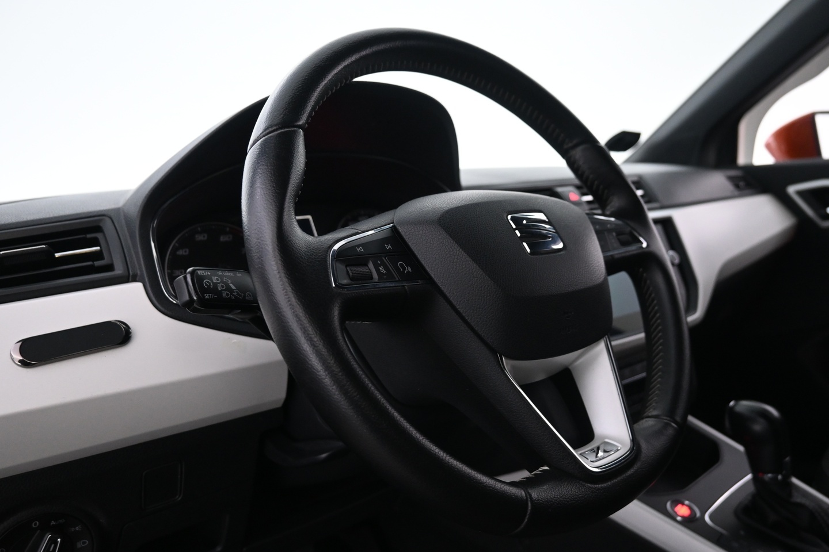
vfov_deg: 47.9
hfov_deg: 67.3
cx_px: 434
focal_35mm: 27
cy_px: 273
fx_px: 622
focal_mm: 16
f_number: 3.5
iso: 1400
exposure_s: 1/25
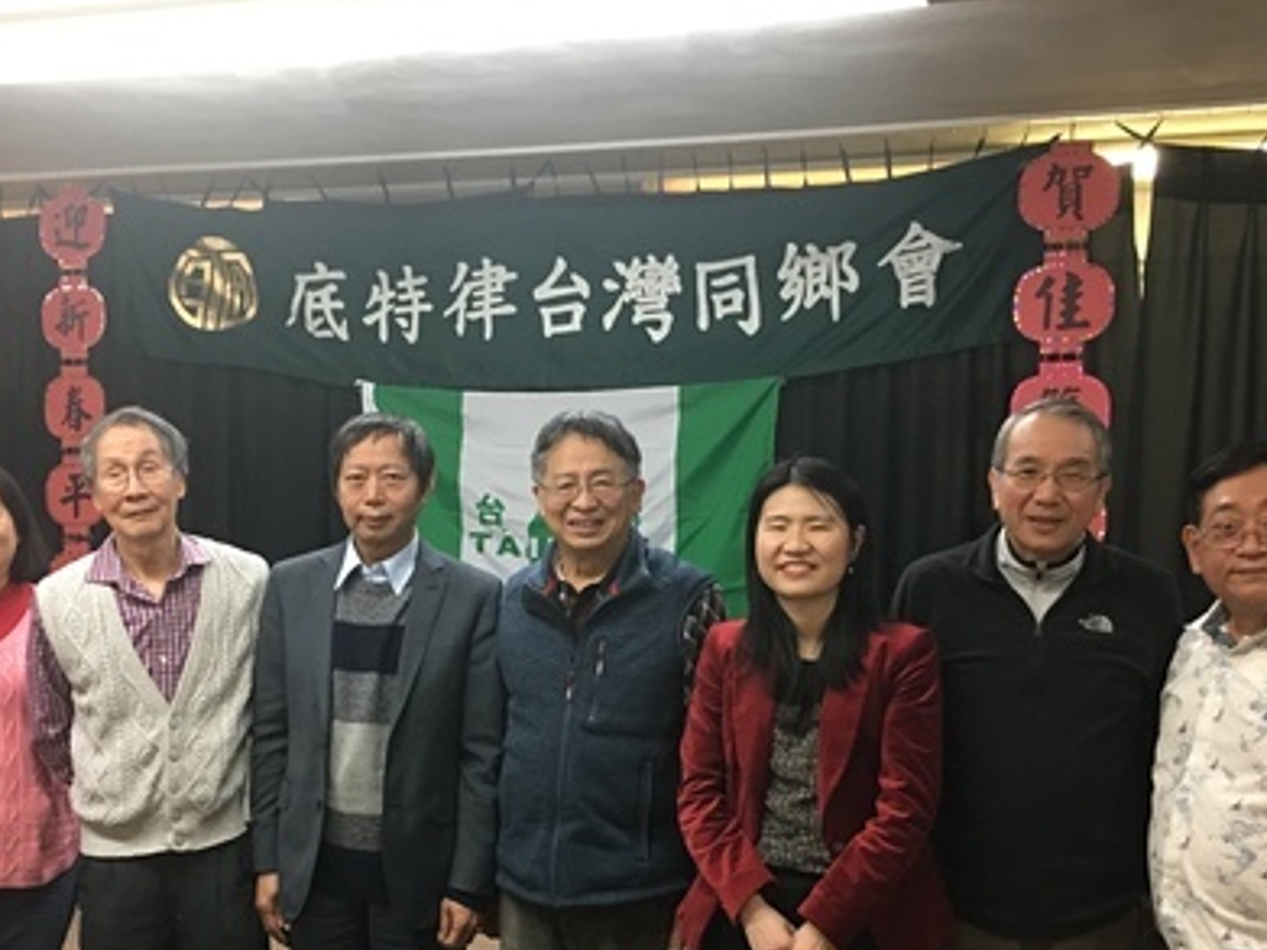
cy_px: 653
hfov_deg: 41.2
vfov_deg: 31.2
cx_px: 541
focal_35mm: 46
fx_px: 1683
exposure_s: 1/15
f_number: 2.2
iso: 80
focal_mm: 4.15
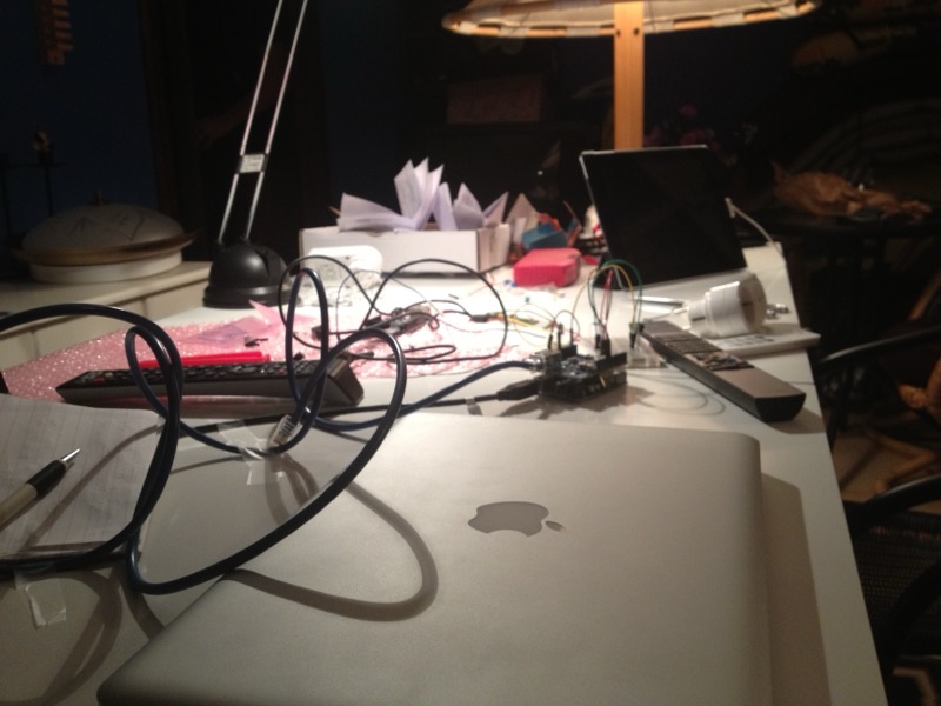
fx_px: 951
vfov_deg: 40.7
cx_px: 470
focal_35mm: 35
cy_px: 353
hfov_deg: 52.6
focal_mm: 4.28
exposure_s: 1/20
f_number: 2.4
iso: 160
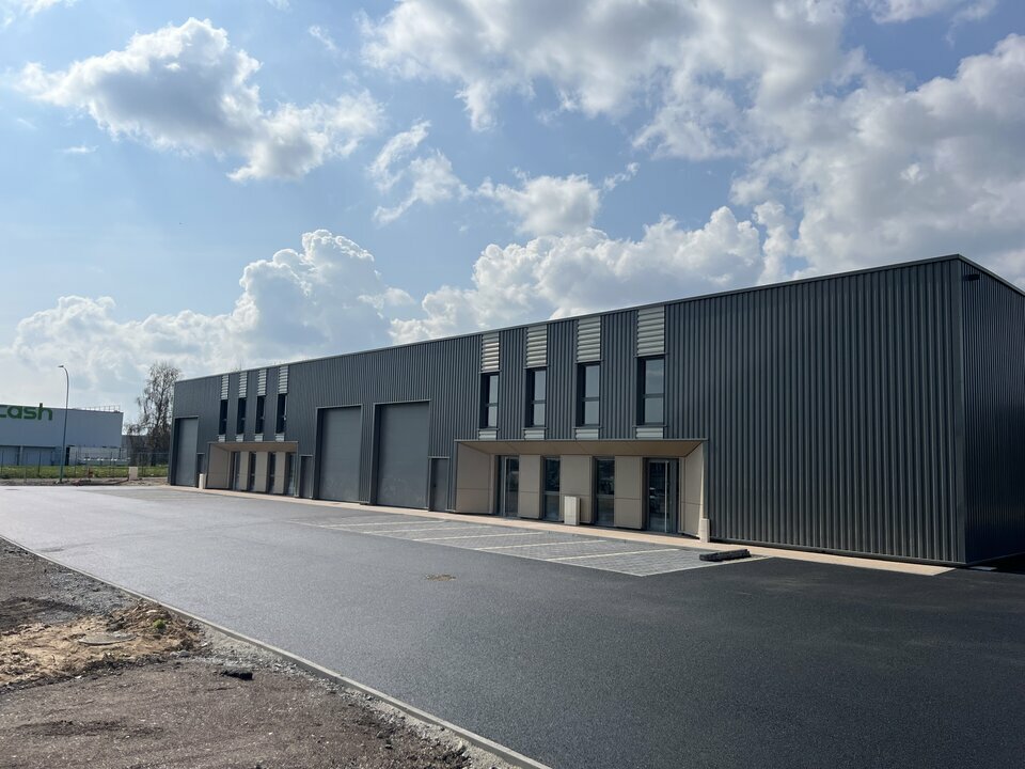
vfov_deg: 53.1
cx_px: 512
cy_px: 384
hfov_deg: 67.3
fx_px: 770
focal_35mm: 26
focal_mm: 5.1
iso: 50
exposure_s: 1/9901
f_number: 1.6
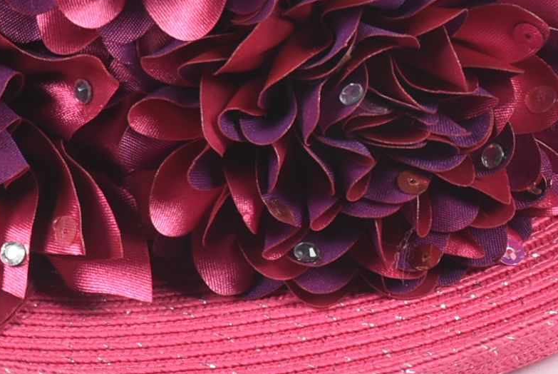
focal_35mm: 487
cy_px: -143
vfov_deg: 2.8
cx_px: 182
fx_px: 7555
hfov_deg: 4.2
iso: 200
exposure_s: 1/125
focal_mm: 85
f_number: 13
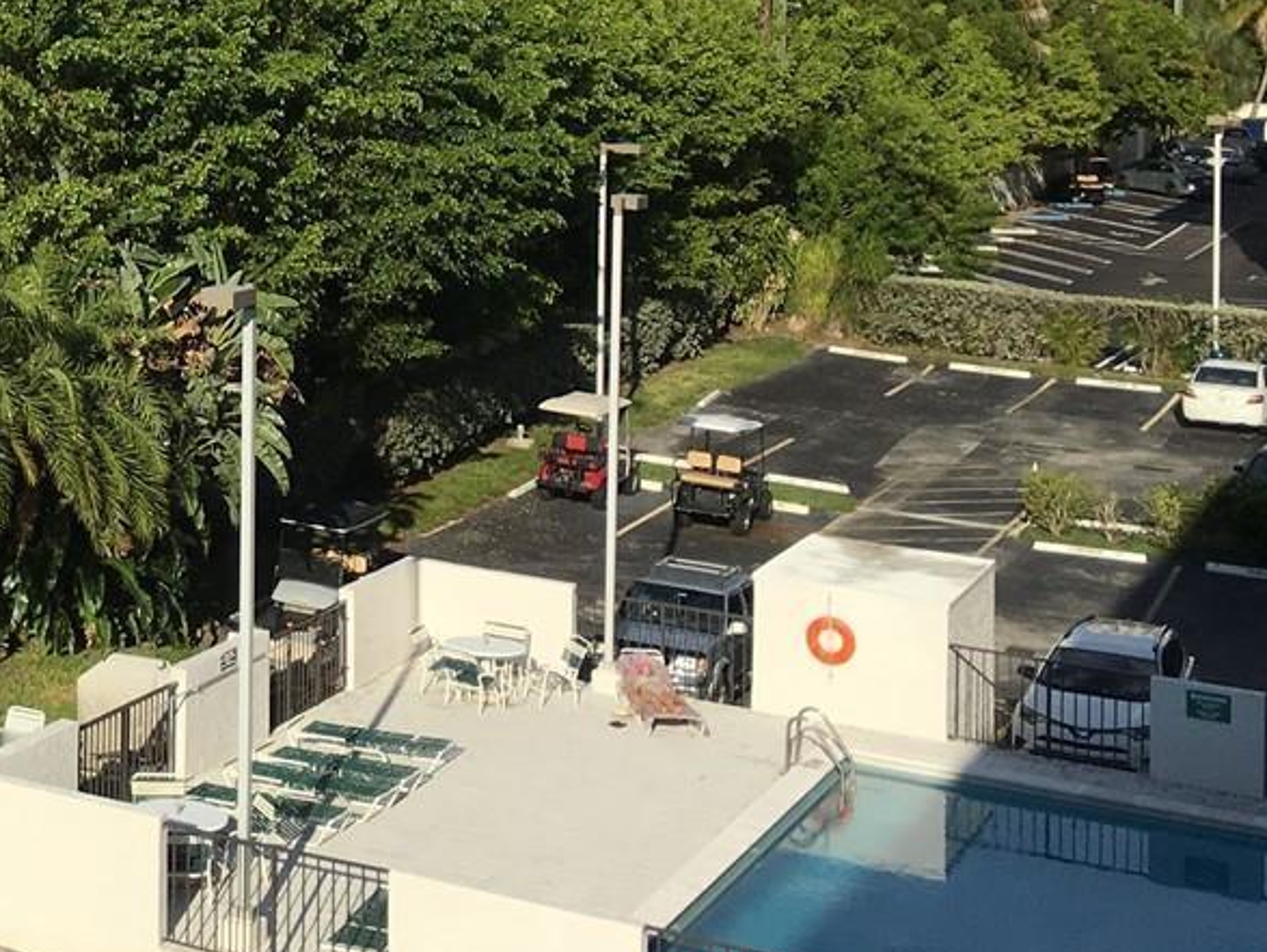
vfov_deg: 17.8
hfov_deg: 22.9
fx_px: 2893
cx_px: -214
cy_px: -177
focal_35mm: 79
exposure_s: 1/2331
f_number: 2.2
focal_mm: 4.15
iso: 25
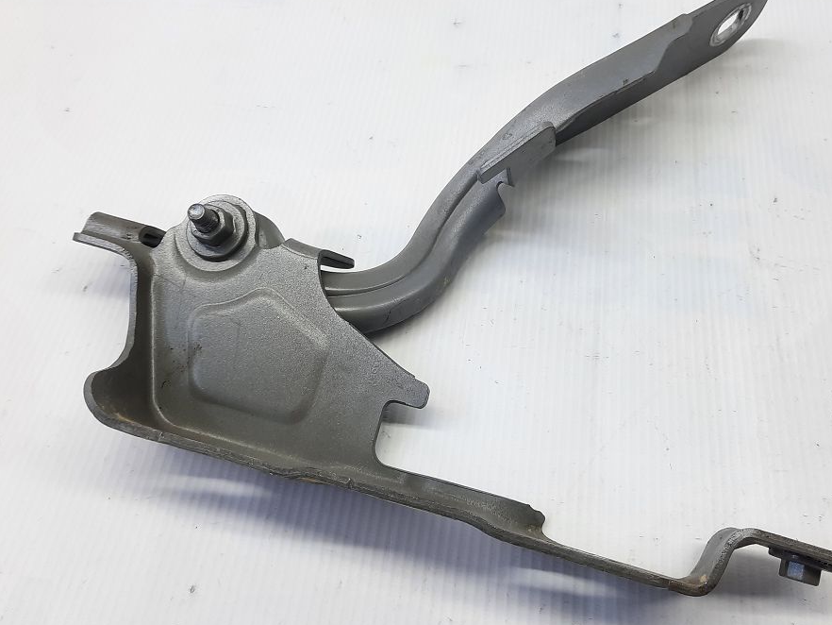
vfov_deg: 41.7
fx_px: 817
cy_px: 276
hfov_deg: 53.8
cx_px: 458
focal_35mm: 34
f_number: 2
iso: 50
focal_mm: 4.6
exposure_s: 1/50
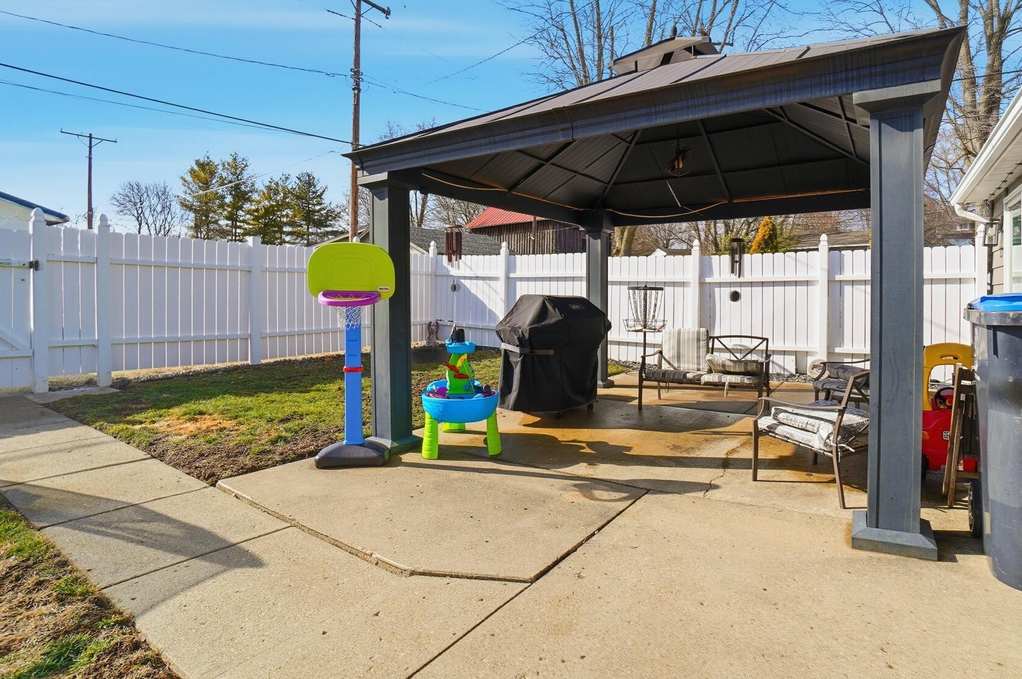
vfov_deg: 67.1
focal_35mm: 18
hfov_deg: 89.6
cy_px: 307
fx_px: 510
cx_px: 577
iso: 100
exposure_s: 1/4000
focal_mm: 10
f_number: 5.6
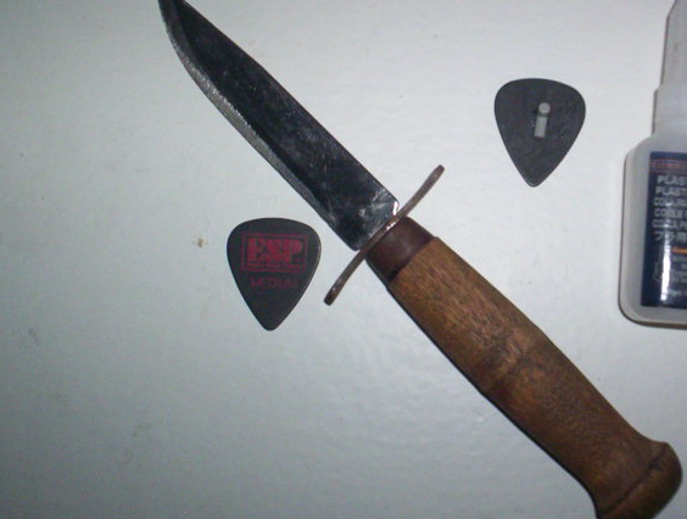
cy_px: 190
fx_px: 1094
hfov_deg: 34.6
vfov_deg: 26.6
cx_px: 453
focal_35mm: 55
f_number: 4.5
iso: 140
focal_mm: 4.99
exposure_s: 1/60
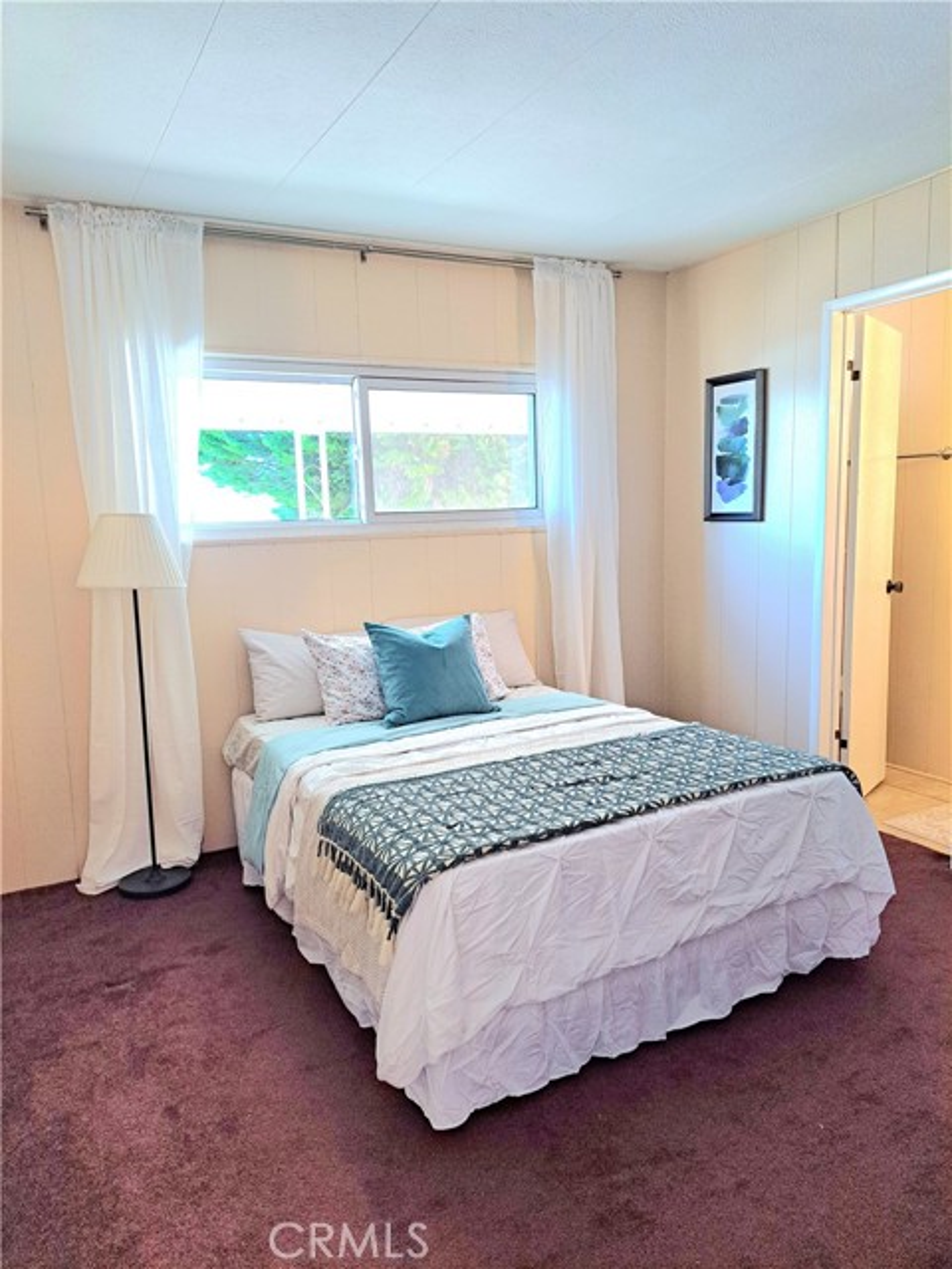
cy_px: 634
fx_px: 880
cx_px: 476
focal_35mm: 24
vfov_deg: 71.6
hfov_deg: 56.8
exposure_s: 1/30
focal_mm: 5.23
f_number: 1.8
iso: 125
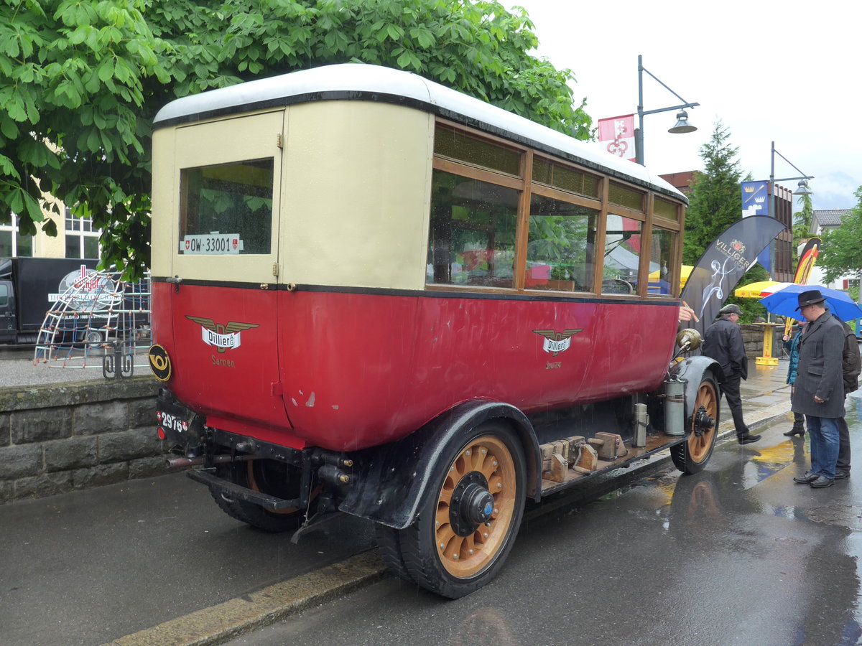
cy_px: 323
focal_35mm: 29
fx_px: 722
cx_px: 431
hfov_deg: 61.7
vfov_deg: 48.2
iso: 125
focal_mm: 6
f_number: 2.8
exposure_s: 1/100
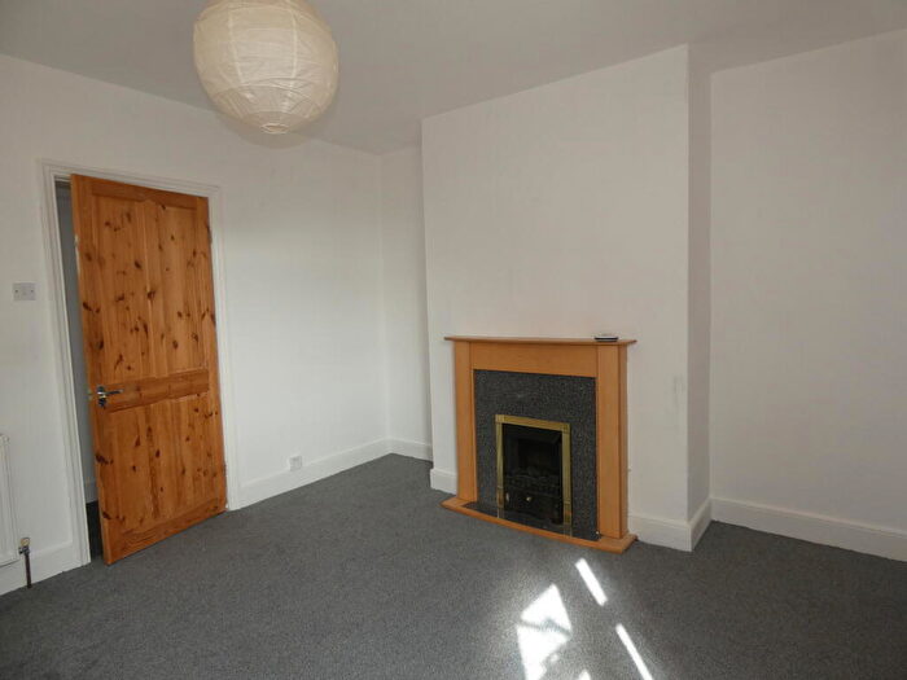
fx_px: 524
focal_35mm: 20
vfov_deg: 66.0
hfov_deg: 81.7
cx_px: 454
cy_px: 340
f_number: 2.8
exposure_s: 1/60
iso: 125
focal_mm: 3.6
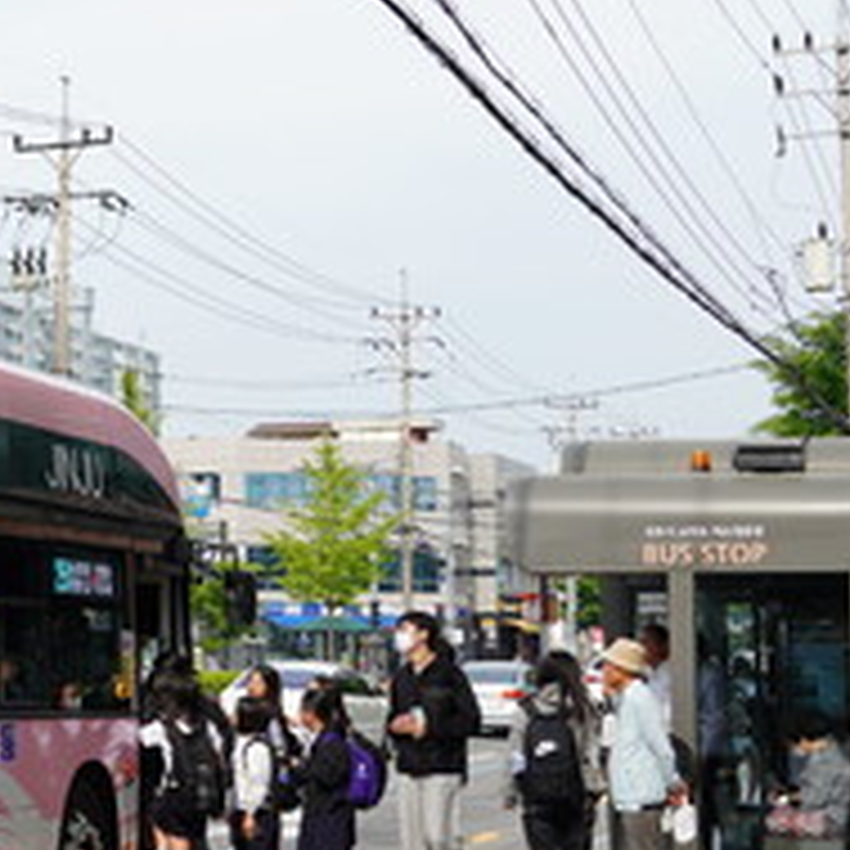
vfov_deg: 18.6
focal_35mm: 93
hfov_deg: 17.3
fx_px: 2593
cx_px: -297
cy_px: 376
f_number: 5.6
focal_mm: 23
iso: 100
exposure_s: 1/250
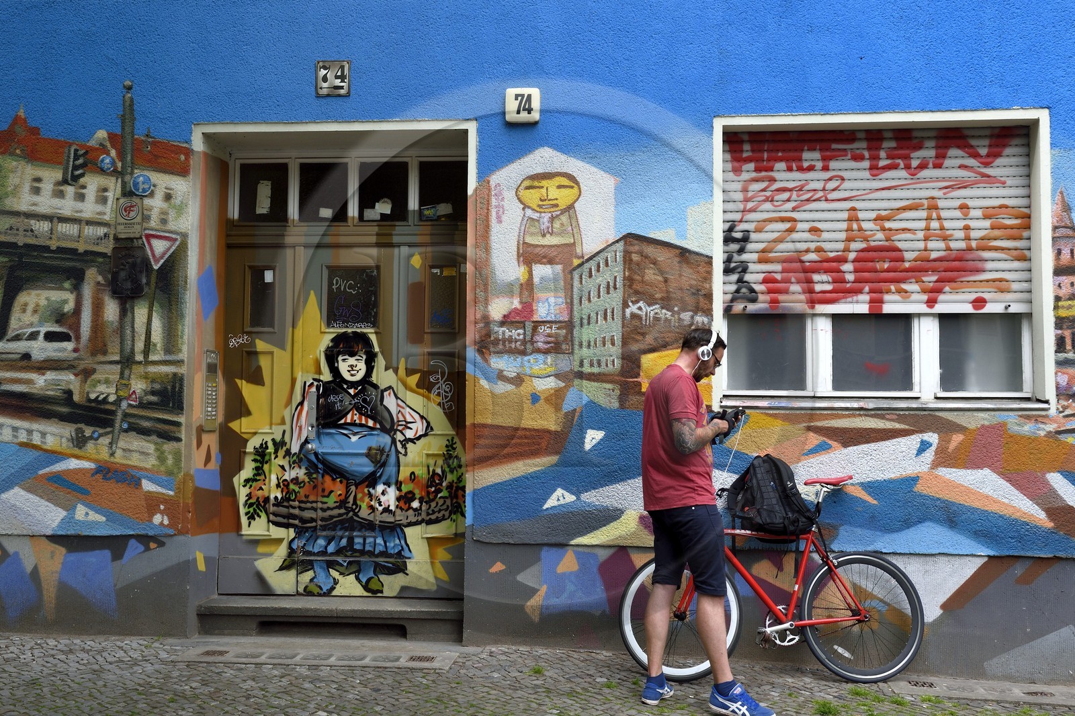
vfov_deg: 35.0
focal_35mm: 38
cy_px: 358
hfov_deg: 50.7
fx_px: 1134
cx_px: 538
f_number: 9
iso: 400
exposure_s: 1/160
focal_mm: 38
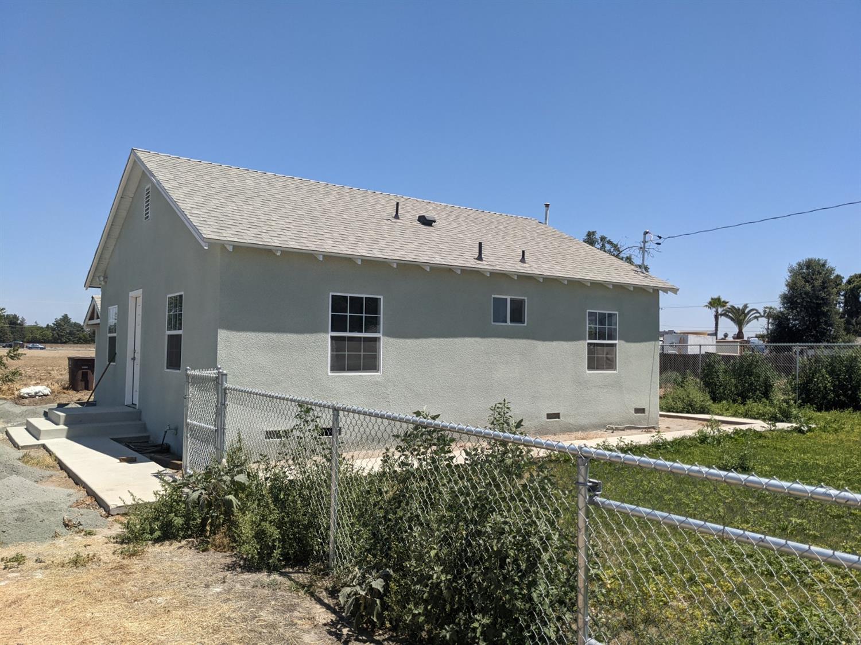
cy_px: 322
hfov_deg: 65.3
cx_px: 430
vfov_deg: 51.3
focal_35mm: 27
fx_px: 671
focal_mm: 4.38
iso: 59
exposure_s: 1/3906
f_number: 1.73
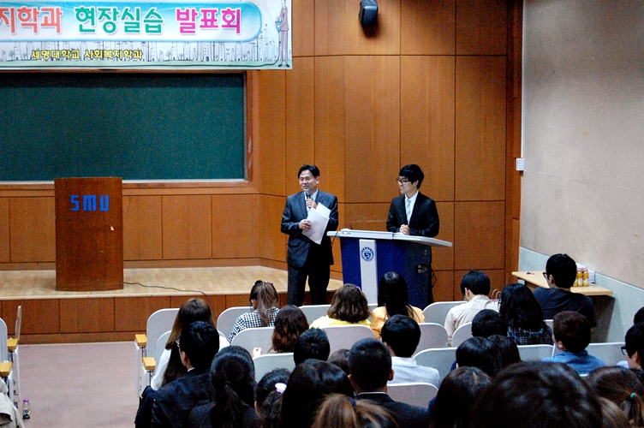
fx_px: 1394
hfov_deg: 26.0
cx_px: 322
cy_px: 214
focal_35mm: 78
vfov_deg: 17.5
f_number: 5.6
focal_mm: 52
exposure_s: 1/20
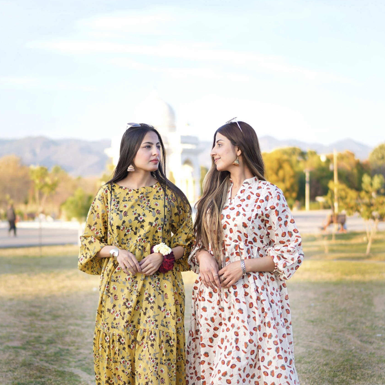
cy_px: 253
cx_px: 192
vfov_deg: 25.6
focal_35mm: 67
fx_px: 843
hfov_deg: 25.7
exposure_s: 1/800
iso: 100
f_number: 1.4
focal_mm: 35
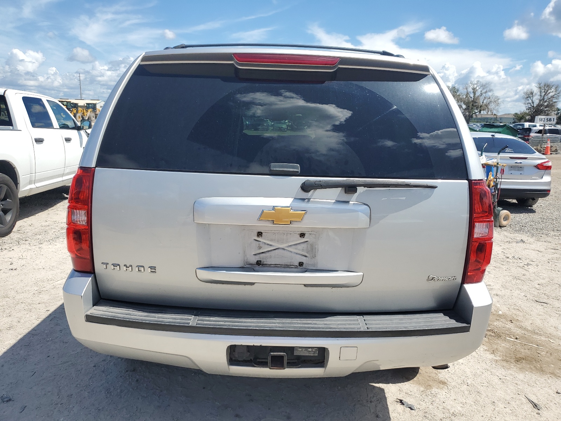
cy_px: 210
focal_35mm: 26
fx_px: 421
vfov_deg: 53.1
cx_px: 280
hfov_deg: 67.3
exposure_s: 1/3333
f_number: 1.5
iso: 50
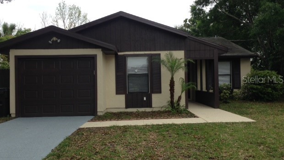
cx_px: 139
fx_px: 279
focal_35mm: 37
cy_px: 79
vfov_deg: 32.0
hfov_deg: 54.0
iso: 50
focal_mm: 4.12
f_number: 2.4
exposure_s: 1/889
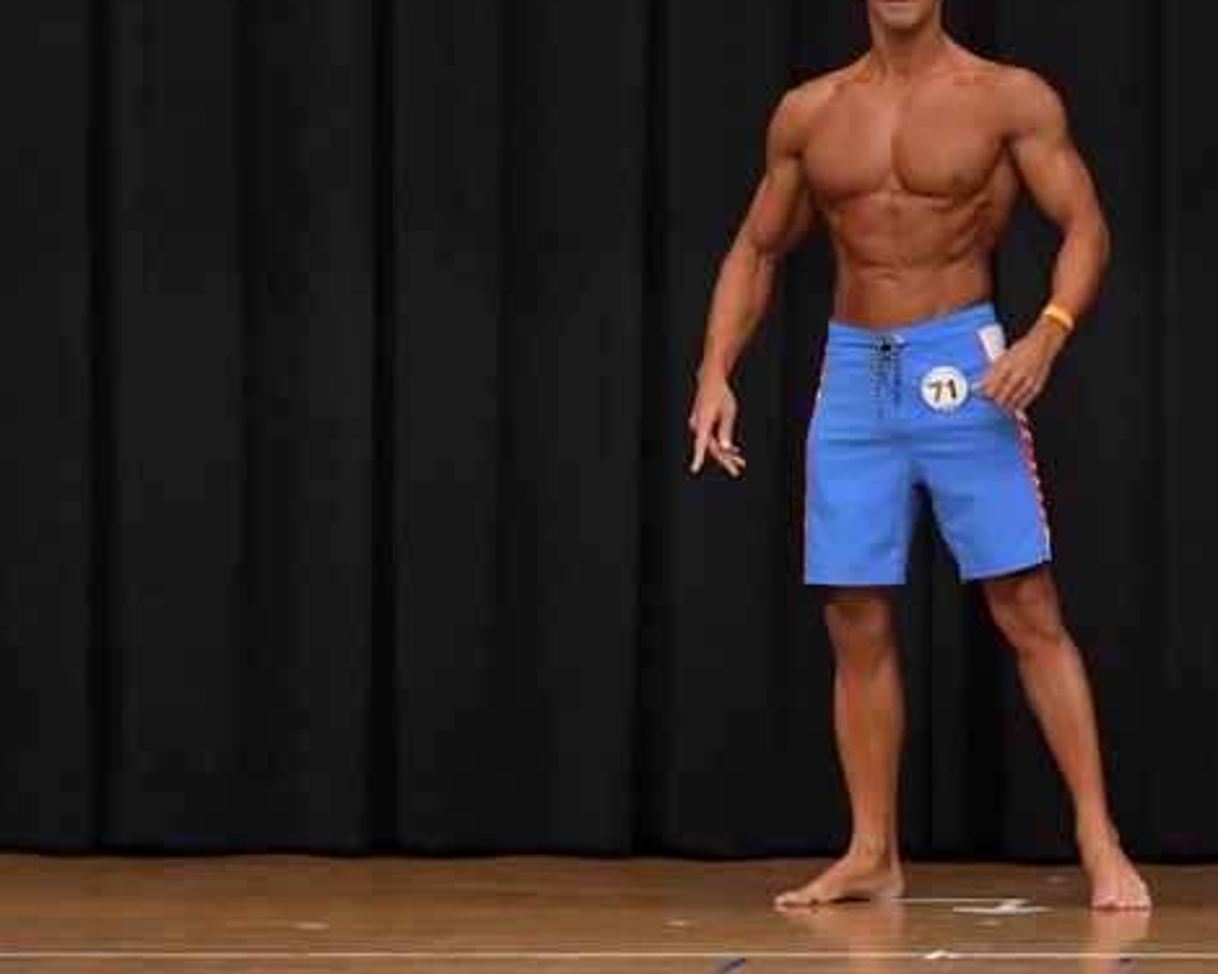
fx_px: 12578
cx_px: 796
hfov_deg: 5.5
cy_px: 506
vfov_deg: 4.4
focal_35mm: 349
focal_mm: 150
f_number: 5.6
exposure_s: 1/400
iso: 6400
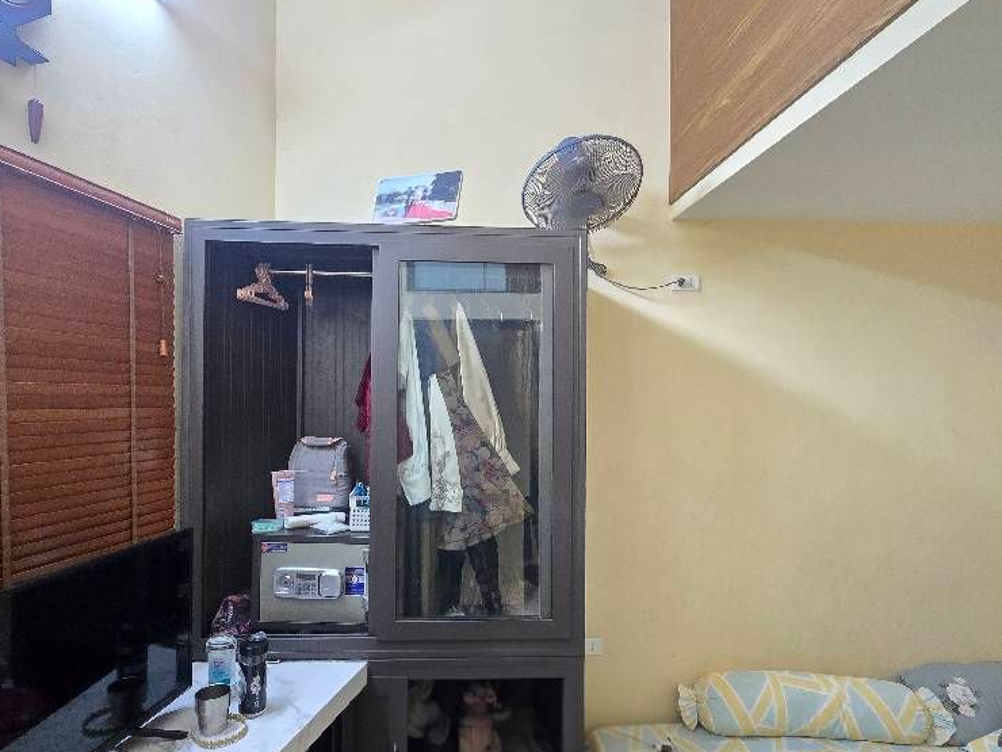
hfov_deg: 87.8
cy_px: 415
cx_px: 500
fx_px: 521
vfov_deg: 71.4
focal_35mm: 18
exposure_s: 1/50.3
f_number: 2.2
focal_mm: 2.2
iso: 1000
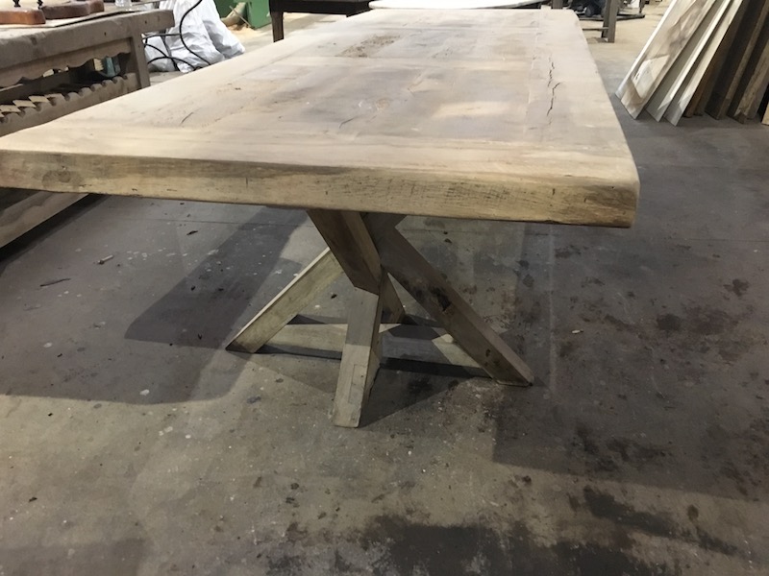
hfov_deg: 61.7
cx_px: 384
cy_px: 288
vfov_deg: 48.2
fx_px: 644
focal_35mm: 29
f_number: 2.2
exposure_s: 1/17
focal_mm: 4.15
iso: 250
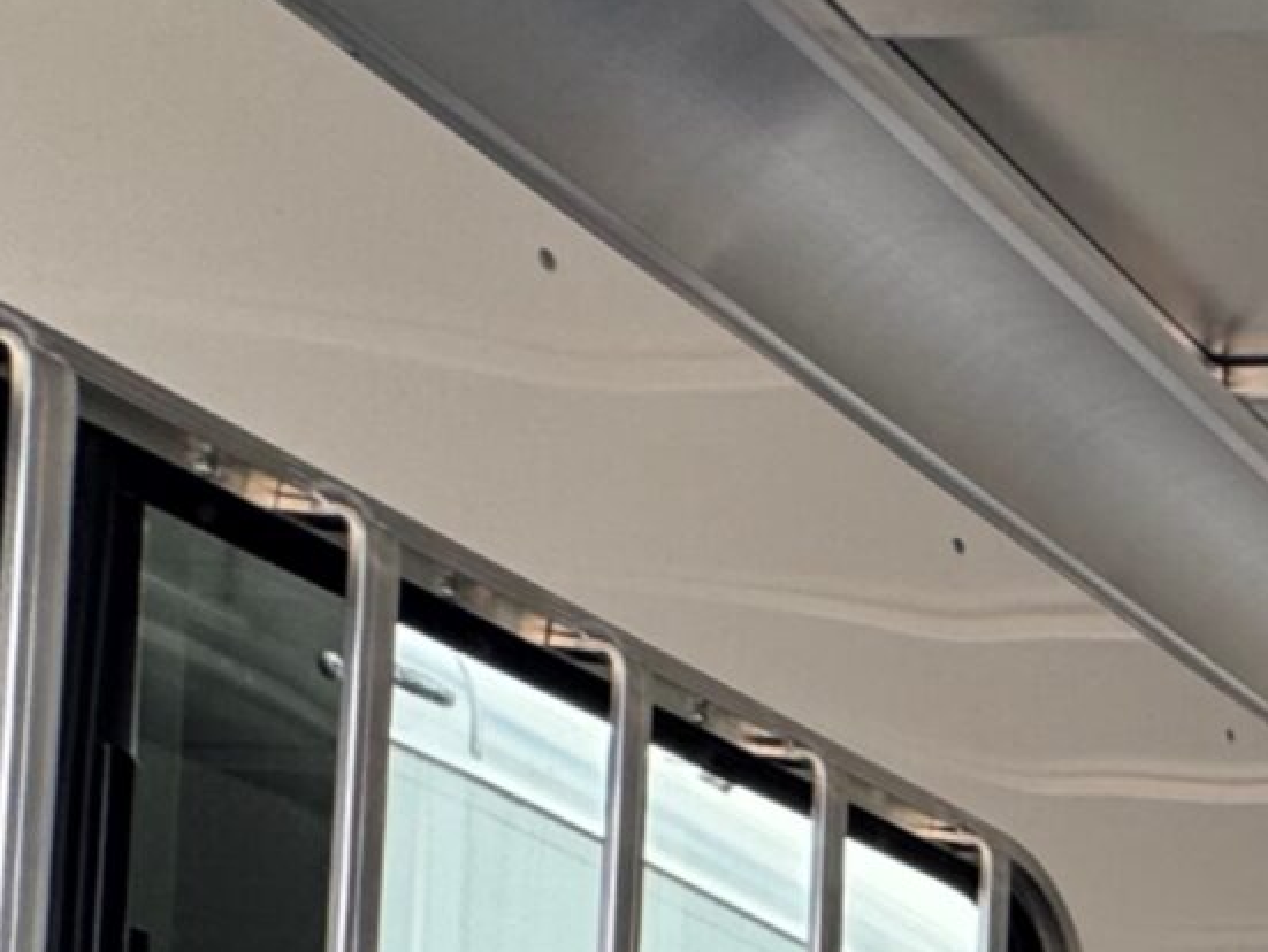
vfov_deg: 19.1
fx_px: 2383
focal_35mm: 65
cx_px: 2633
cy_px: 1531
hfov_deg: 18.1
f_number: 2.2
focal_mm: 2.22
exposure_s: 1/153
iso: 40
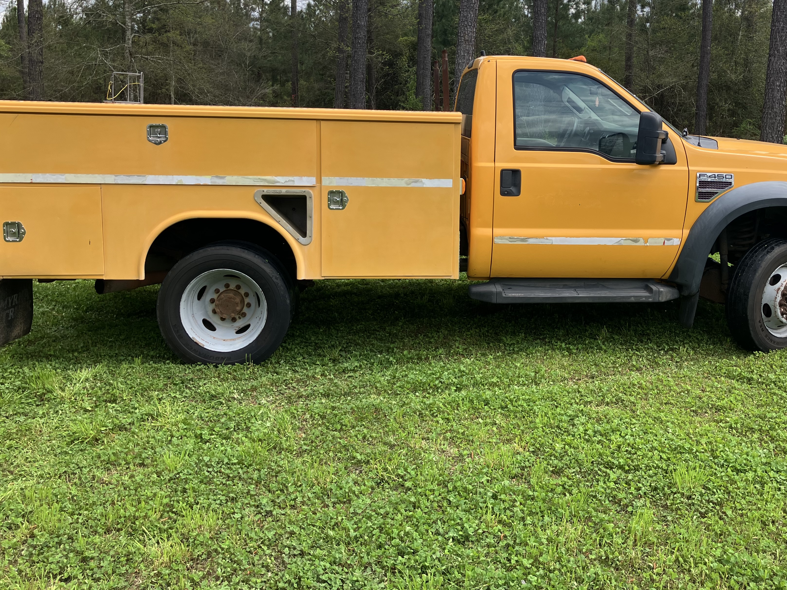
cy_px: 226
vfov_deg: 40.4
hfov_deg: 52.3
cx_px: 464
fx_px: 796
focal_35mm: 35
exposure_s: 1/623
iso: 32
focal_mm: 3.99
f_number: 1.8
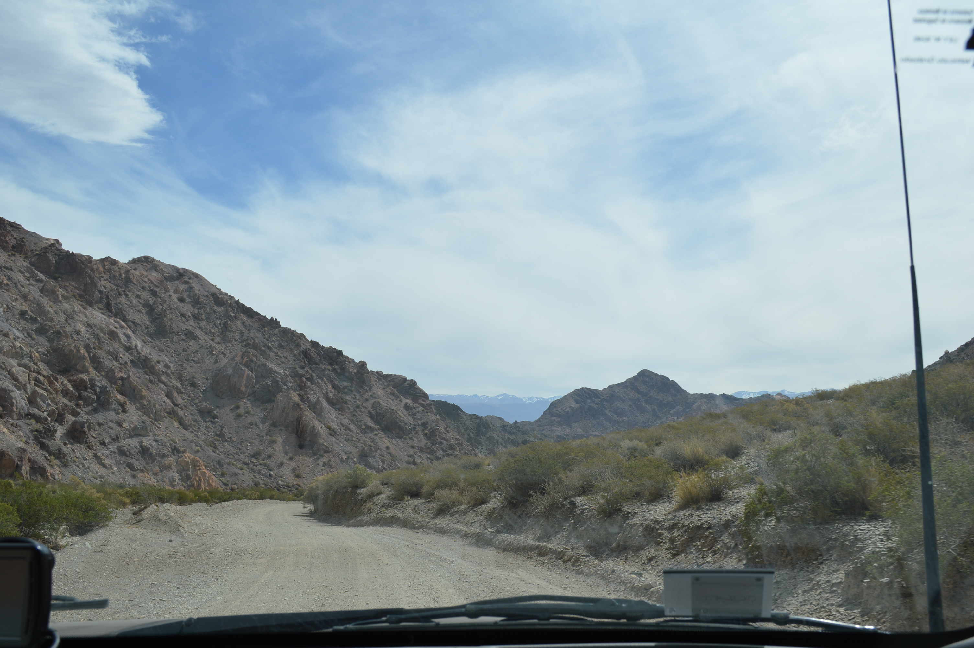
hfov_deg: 53.2
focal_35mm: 36
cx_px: 487
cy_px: 324
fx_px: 973
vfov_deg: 36.8
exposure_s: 1/320
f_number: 9
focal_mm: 24
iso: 100
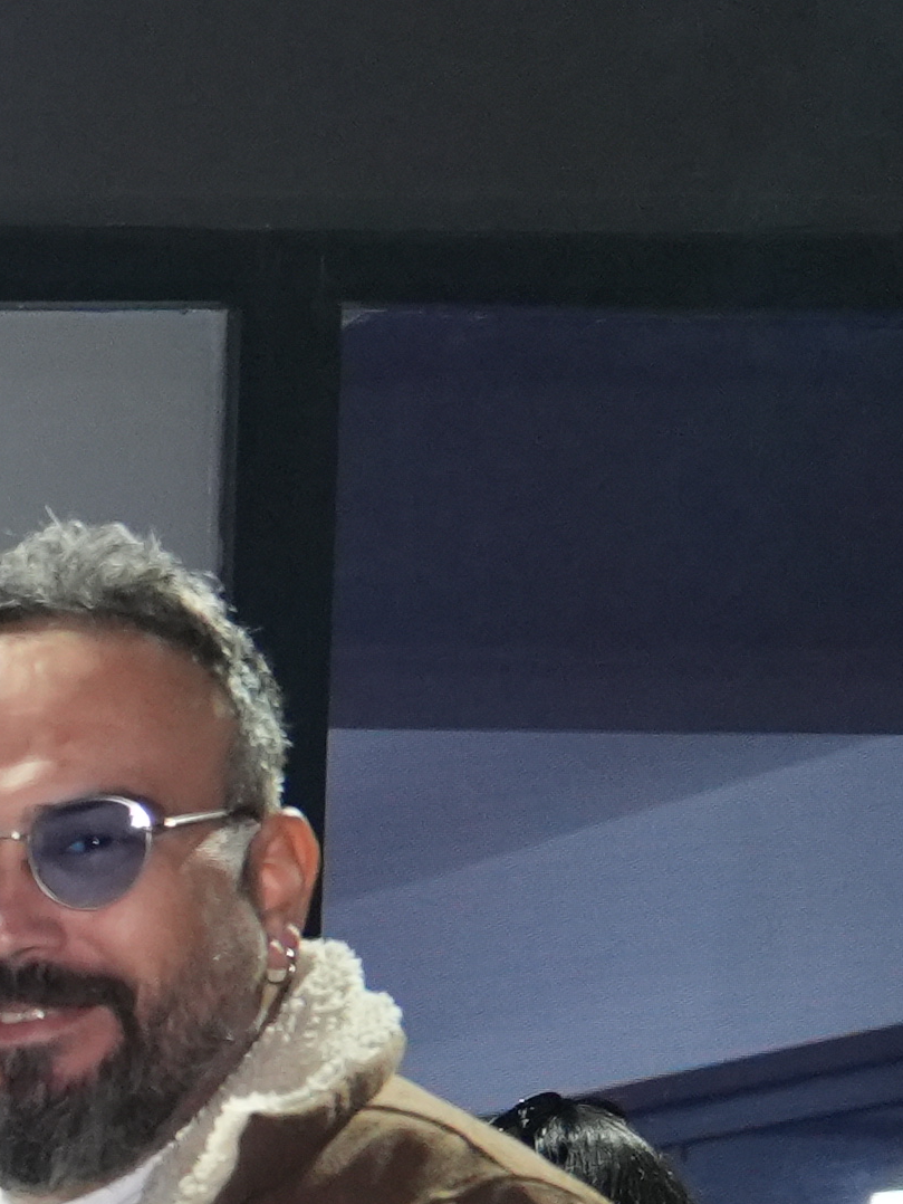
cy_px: 2101
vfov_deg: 12.2
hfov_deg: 7.5
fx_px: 5215
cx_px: -2548
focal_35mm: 150
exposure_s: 1/100
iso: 2500
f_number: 2.8
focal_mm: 24
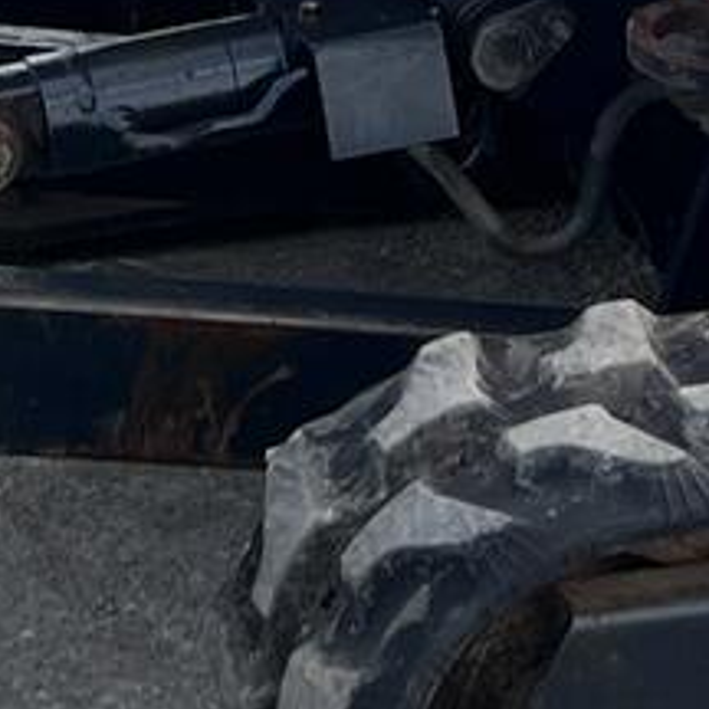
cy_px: -995
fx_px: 5052
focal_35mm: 218
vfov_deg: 7.5
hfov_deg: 8.0
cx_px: -66
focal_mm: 5.7
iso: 50
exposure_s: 1/422
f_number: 1.5
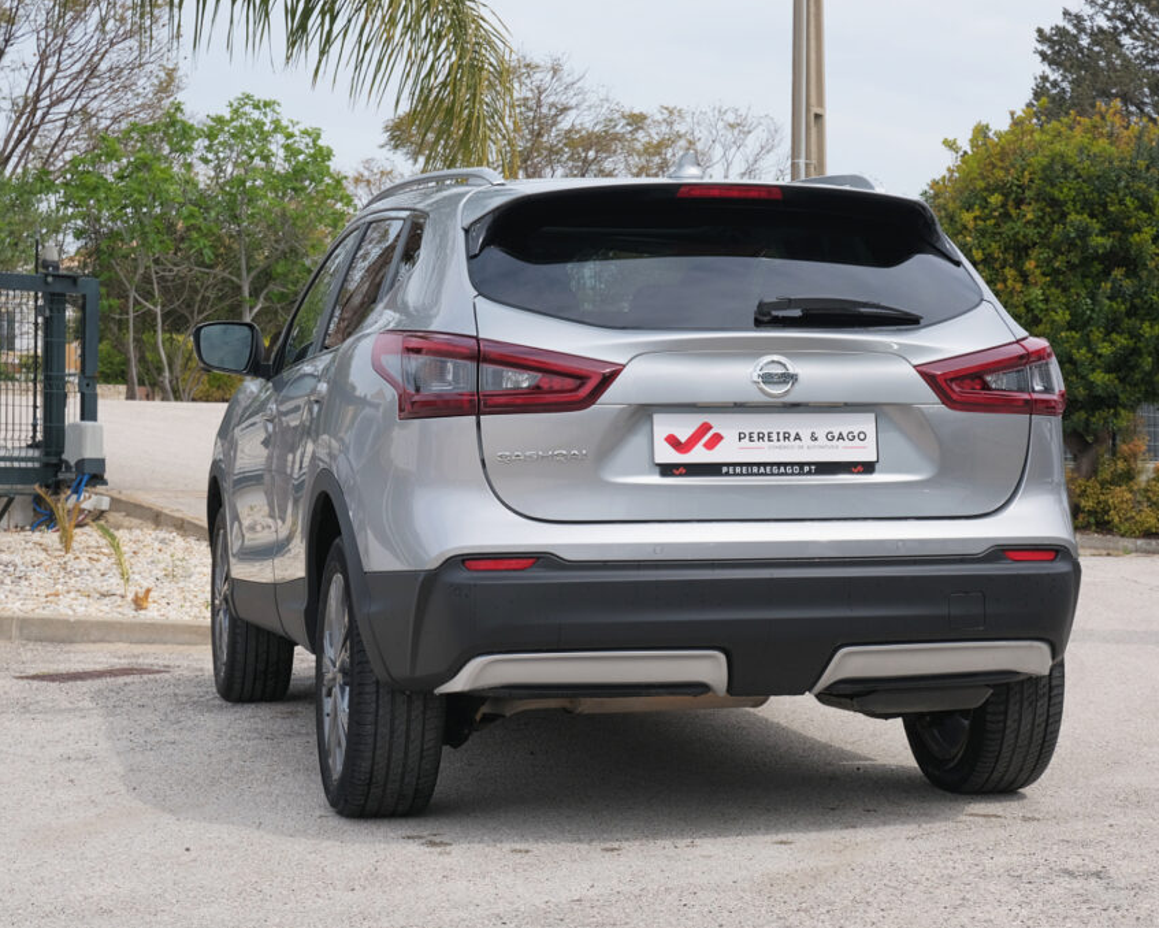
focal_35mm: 76
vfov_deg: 20.2
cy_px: 463
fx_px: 2608
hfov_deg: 25.0
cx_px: 644
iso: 160
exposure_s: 1/200
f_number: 9
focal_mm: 44.5
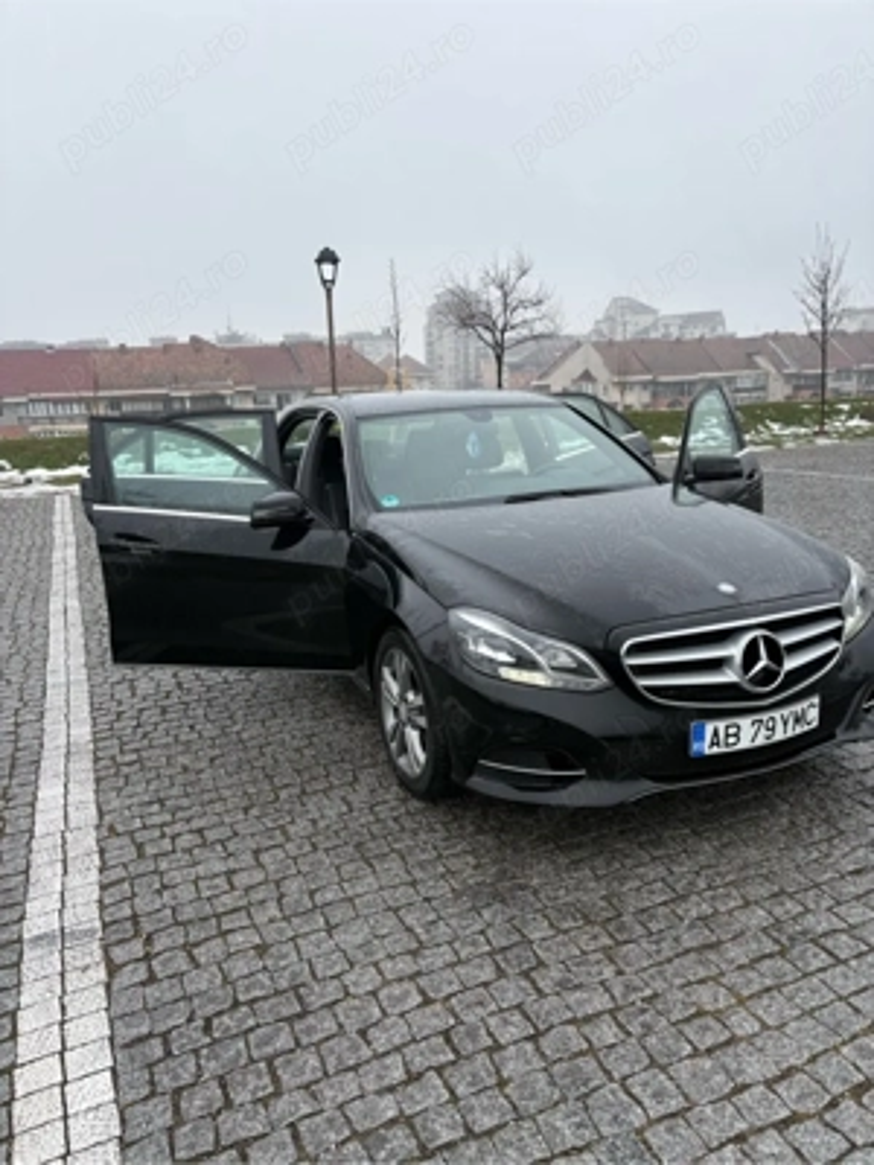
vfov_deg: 67.3
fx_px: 875
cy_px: 582
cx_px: 437
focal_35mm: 26
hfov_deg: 53.1
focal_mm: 5.96
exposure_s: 1/687
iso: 50
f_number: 1.6
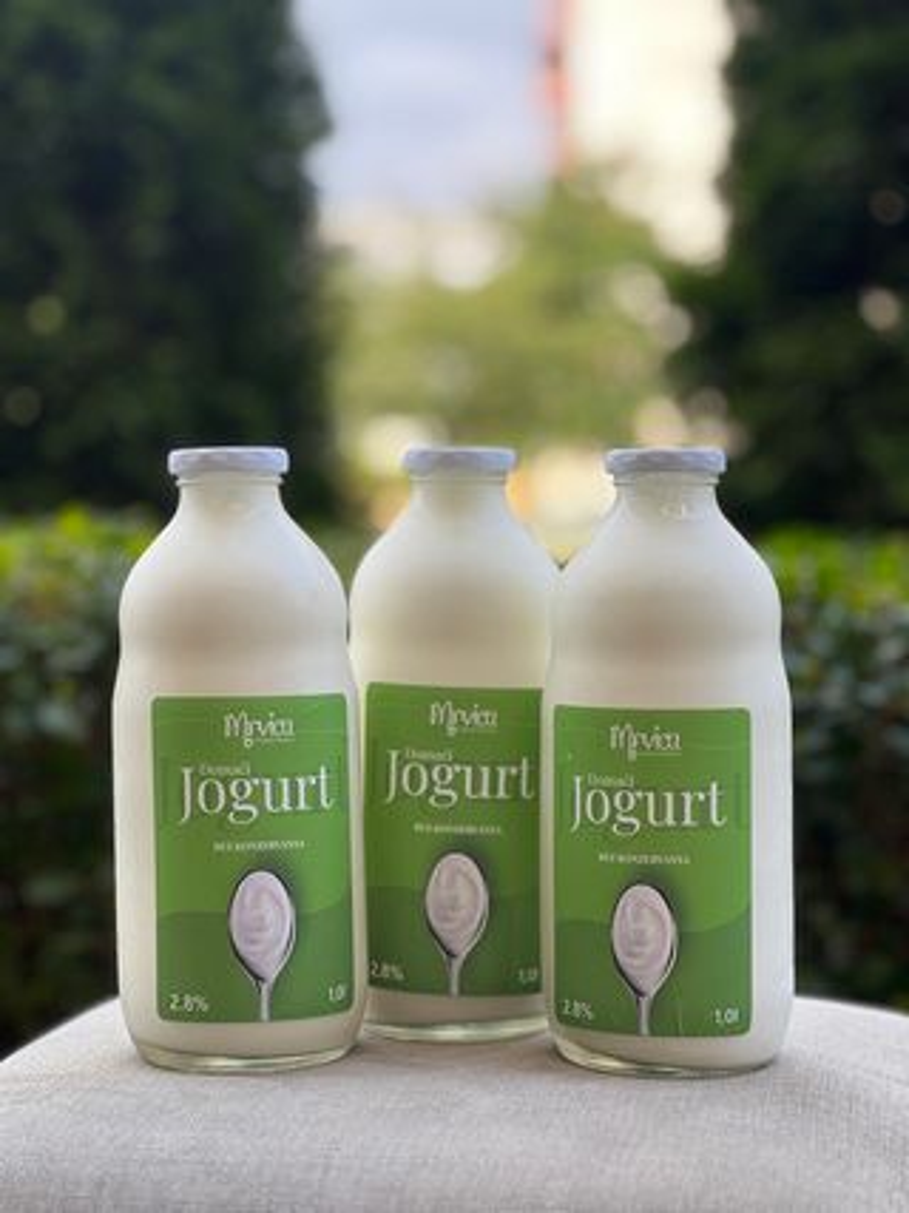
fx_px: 2697
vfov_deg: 25.3
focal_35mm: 77
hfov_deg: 19.1
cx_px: 454
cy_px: 606
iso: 50
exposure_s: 1/121
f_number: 2.8
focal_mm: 9
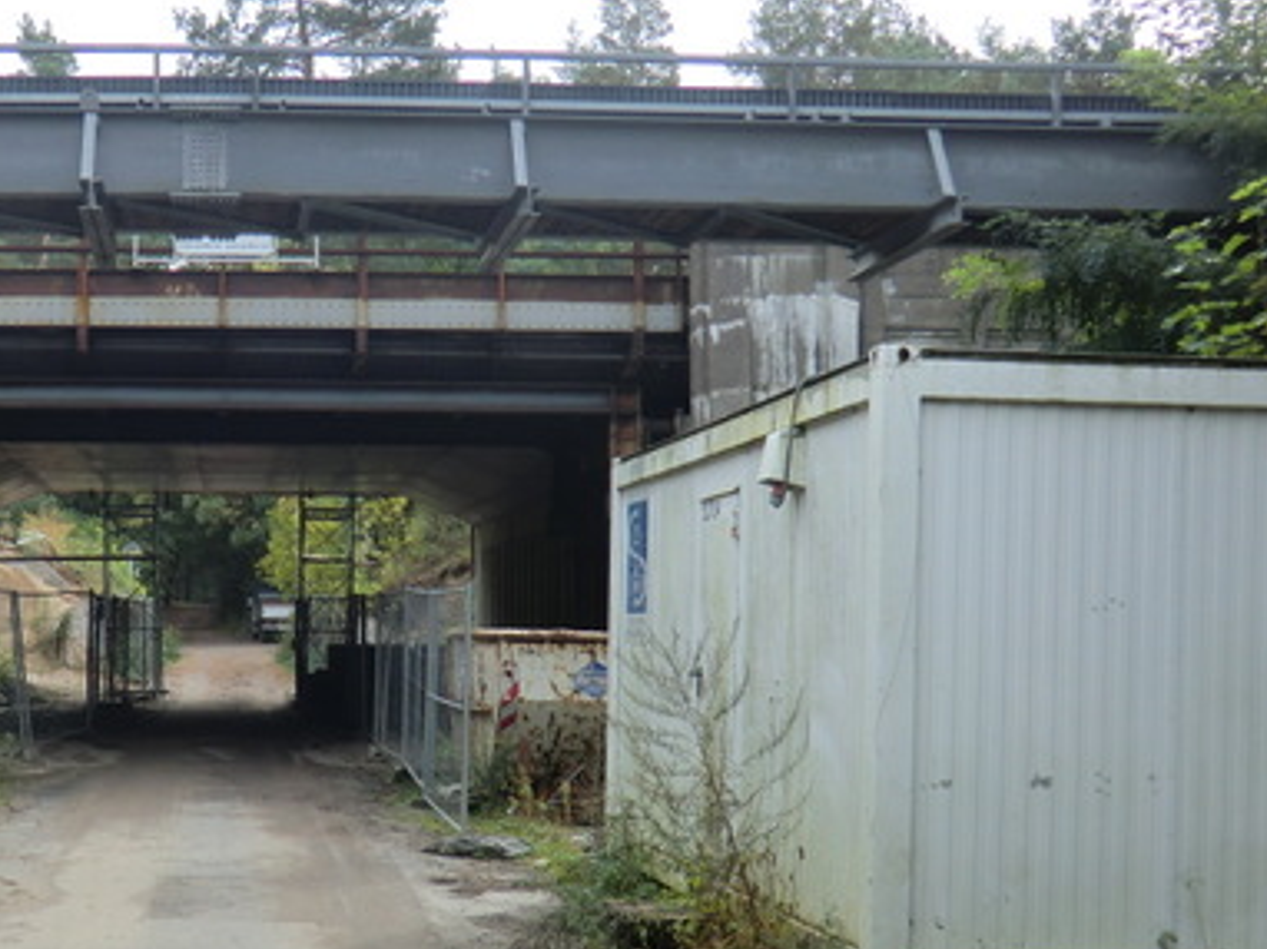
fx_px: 2085
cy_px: 594
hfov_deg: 33.1
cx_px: 315
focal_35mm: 57
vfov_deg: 25.6
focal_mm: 6.1
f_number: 3.6
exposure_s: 1/160
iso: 64
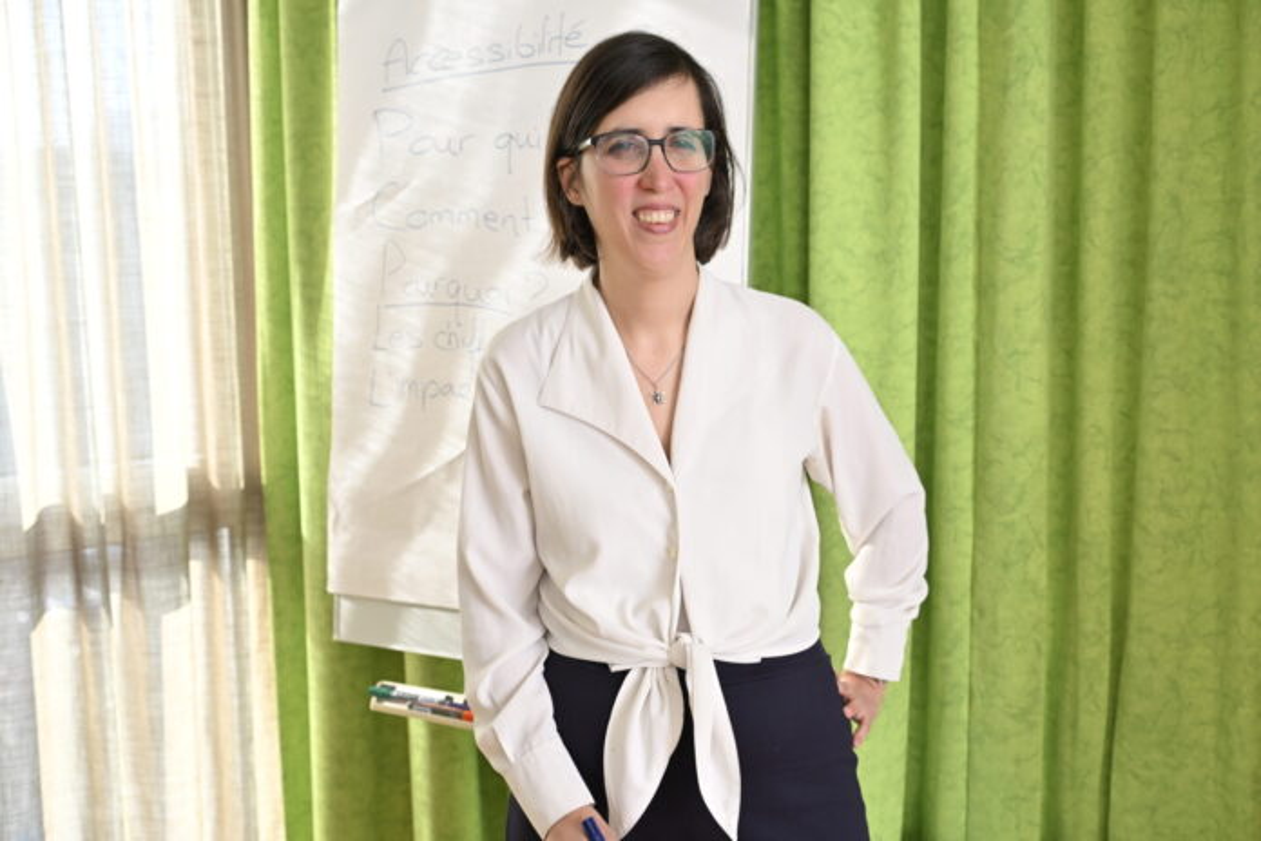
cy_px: 420
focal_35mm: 39
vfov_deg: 34.2
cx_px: 630
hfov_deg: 49.6
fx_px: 1366
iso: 400
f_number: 4
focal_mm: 39
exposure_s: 1/200
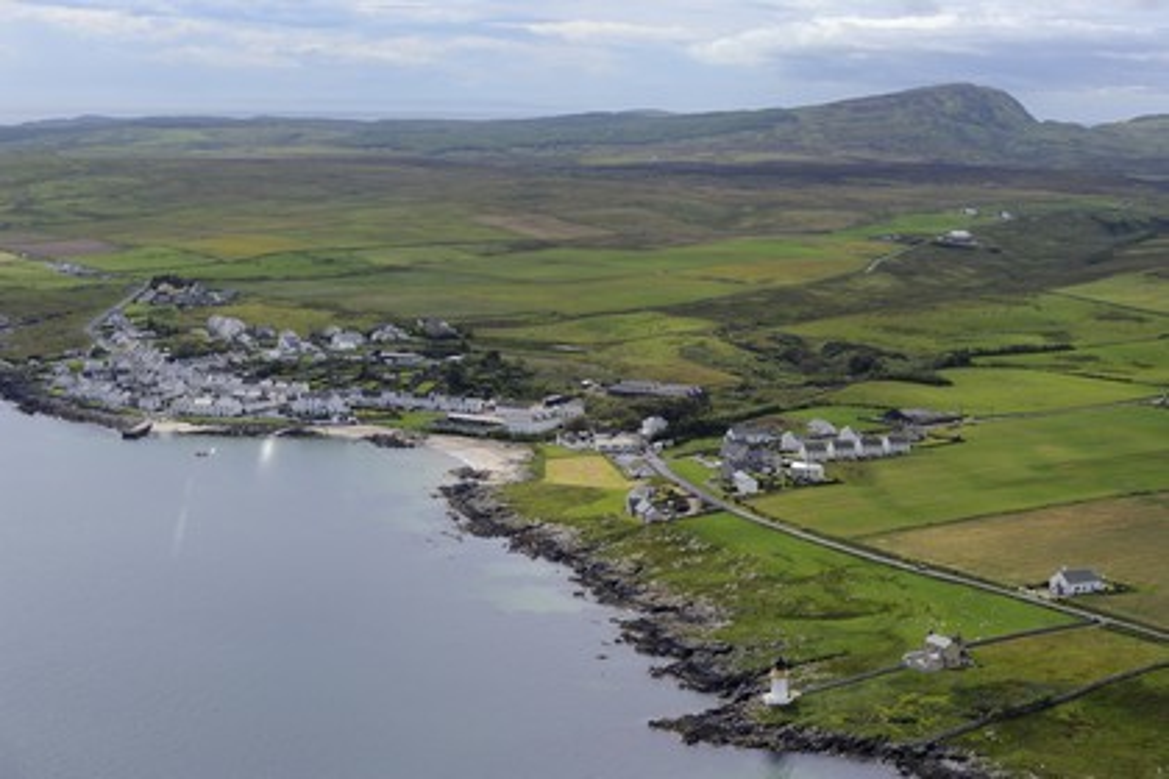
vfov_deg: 19.5
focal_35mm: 70
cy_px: 390
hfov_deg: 28.8
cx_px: 584
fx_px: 2273
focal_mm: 70
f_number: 8
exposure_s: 1/800
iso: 400
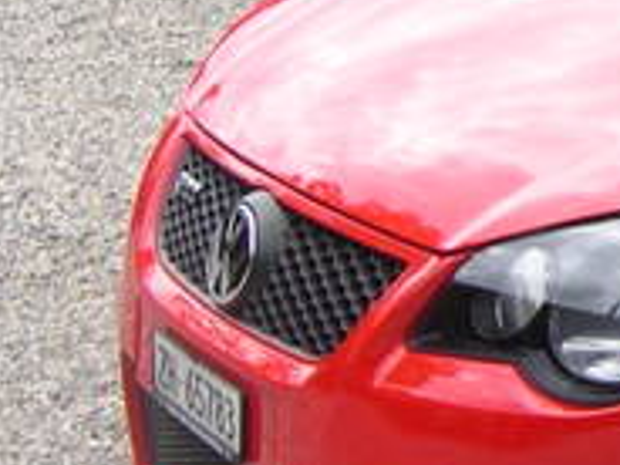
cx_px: 1264
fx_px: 2955
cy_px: 98
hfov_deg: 10.9
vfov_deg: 9.0
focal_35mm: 165
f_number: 2.8
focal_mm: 8
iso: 100
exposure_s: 1/569
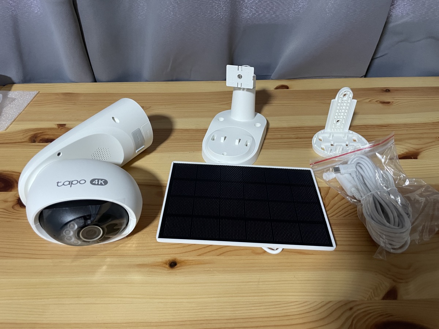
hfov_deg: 67.3
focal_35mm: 26
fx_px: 330
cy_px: 164
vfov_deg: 53.1
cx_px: 220
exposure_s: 1/60
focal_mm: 4.2
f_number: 1.6
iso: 320
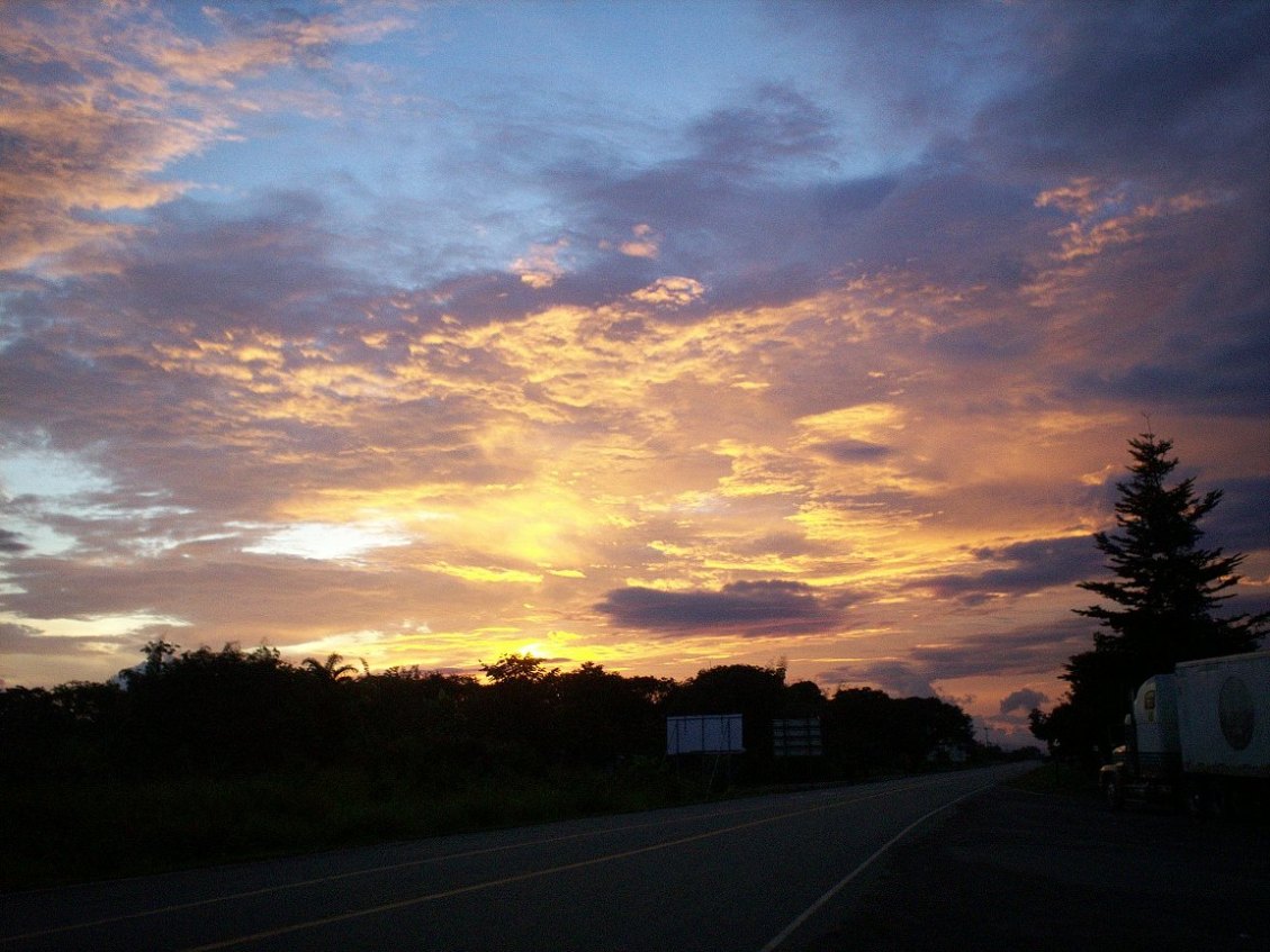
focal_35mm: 36
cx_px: 635
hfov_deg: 51.3
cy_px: 476
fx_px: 1321
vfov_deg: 39.7
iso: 140
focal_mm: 6
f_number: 4.5
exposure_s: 1/55.5
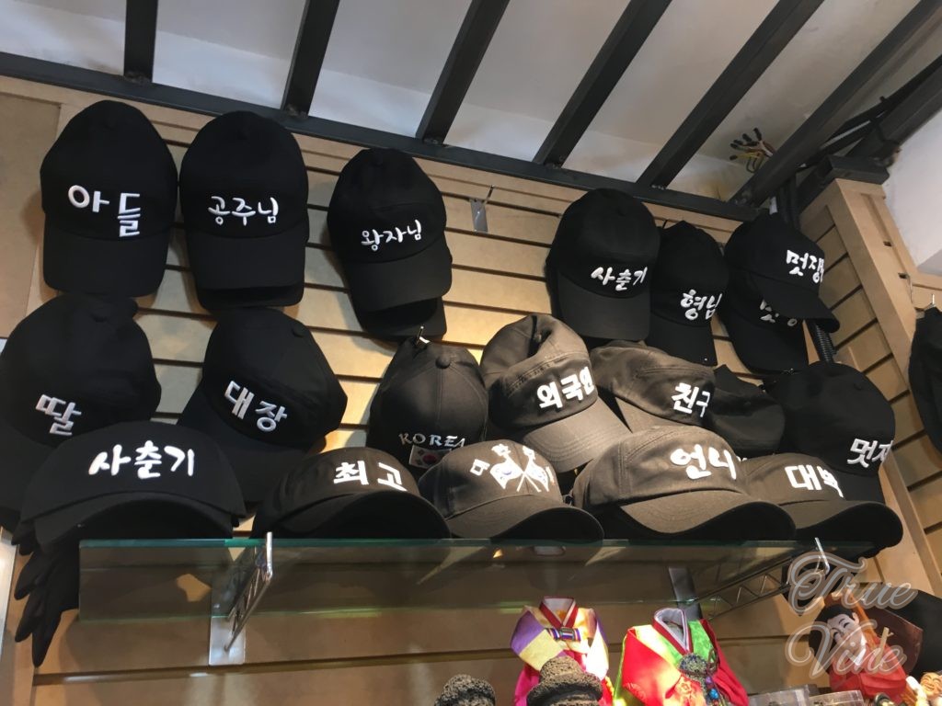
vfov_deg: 48.2
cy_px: 353
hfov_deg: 61.7
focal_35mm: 29
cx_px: 471
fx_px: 789
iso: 64
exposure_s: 1/30
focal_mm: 4.15
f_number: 2.2
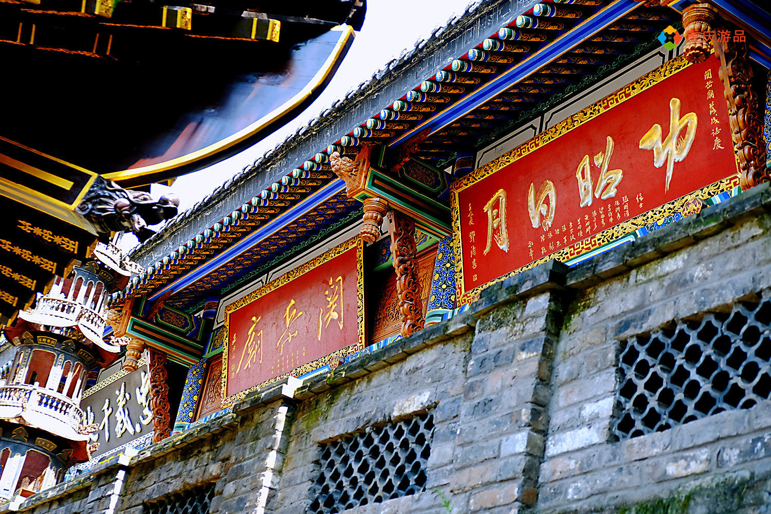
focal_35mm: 61
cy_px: 257
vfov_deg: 22.3
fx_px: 1306
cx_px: 386
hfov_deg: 32.9
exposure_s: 1/100
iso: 200
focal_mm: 40.7
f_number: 4
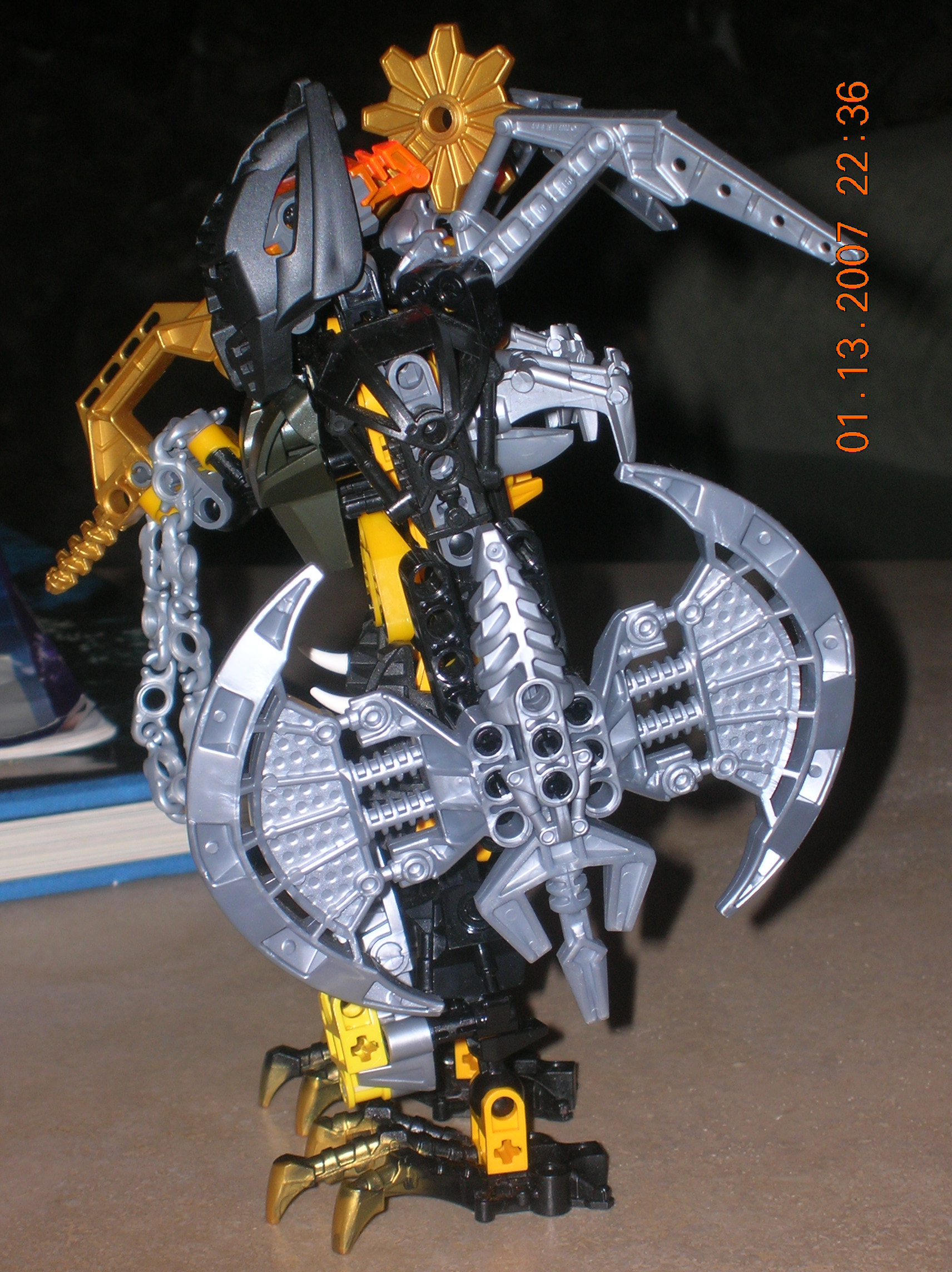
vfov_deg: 19.3
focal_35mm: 102
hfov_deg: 14.5
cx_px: 476
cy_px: 636
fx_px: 3746
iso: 60
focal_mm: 17.1
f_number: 4.9
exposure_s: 1/60.1
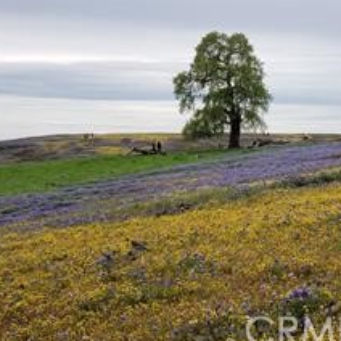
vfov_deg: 23.3
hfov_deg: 23.1
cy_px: 148
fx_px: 825
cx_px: 266
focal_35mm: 74
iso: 32
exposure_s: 1/346
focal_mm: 6
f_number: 2.4
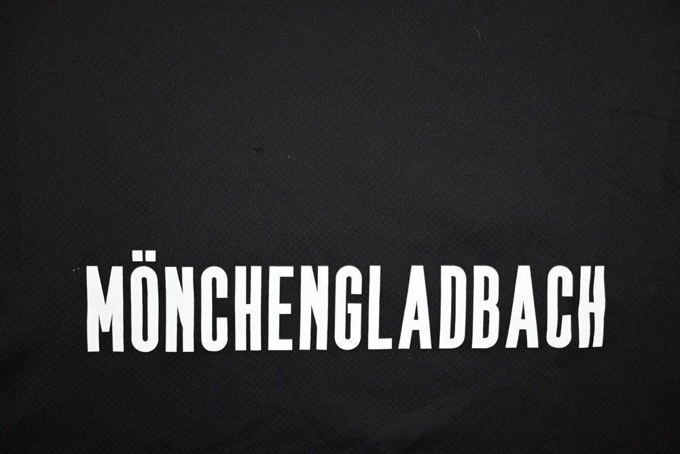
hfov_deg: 73.7
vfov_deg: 53.2
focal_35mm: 24
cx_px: 340
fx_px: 453
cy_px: 227
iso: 200
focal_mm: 24
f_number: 4.5
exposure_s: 1/125
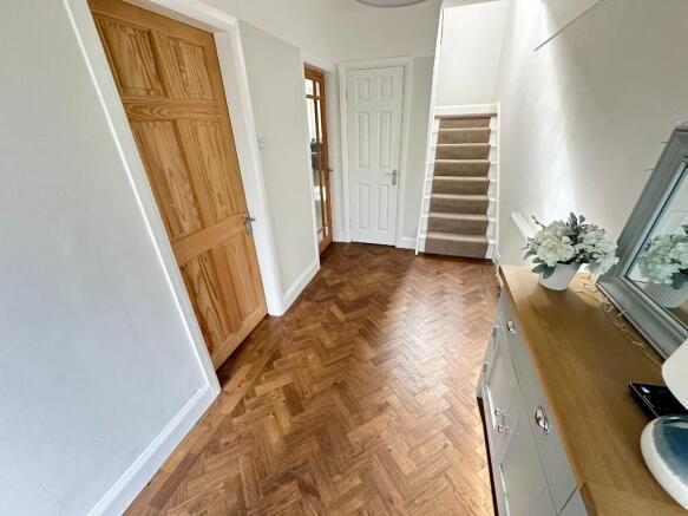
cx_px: 344
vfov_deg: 85.7
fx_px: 278
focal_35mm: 14
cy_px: 258
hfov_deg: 102.1
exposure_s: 1/60
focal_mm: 2.22
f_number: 2.2
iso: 400
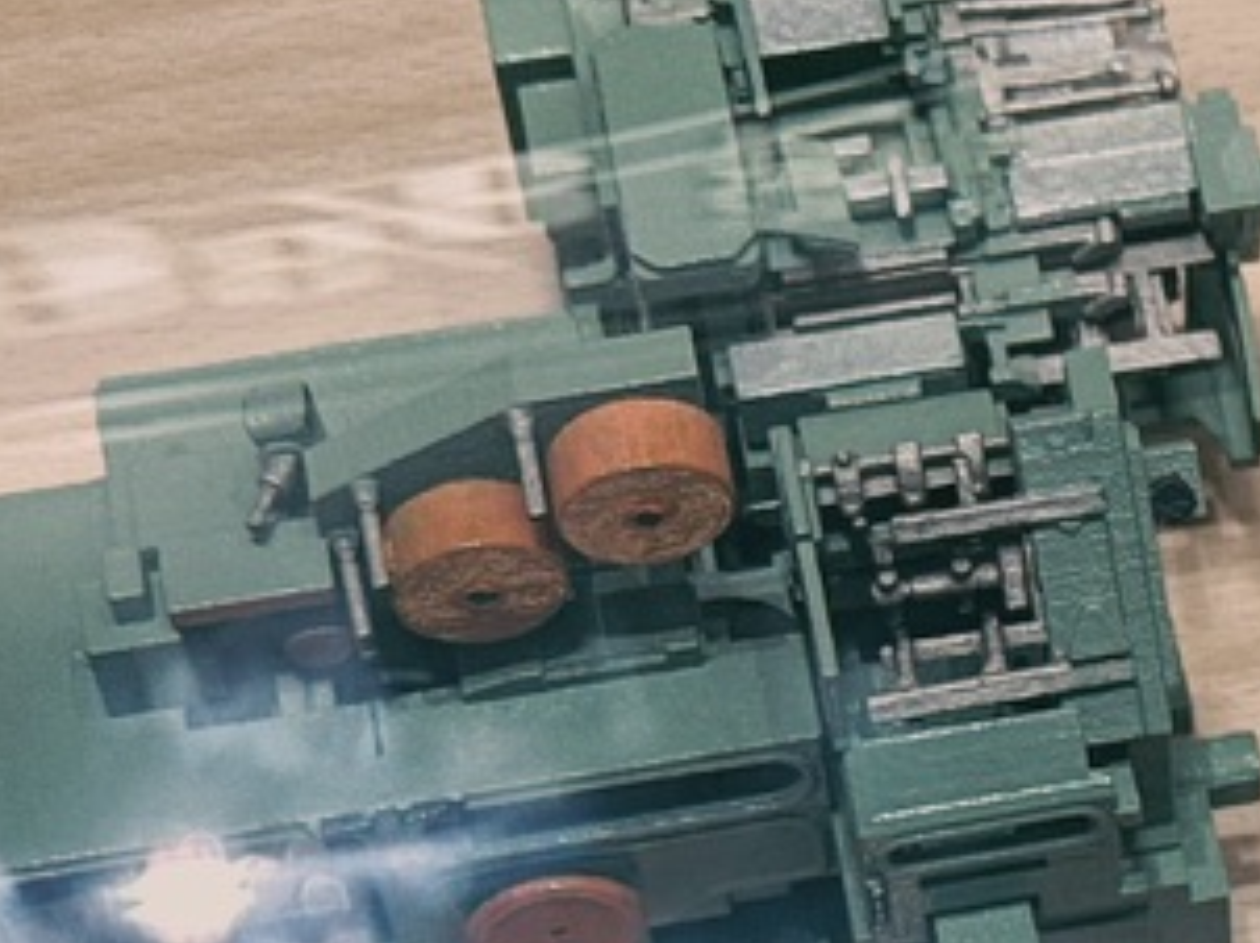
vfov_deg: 9.0
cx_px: 1719
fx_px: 5928
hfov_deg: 11.7
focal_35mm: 163
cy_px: 1147
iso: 100
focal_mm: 6.76
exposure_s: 1/231
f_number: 1.78
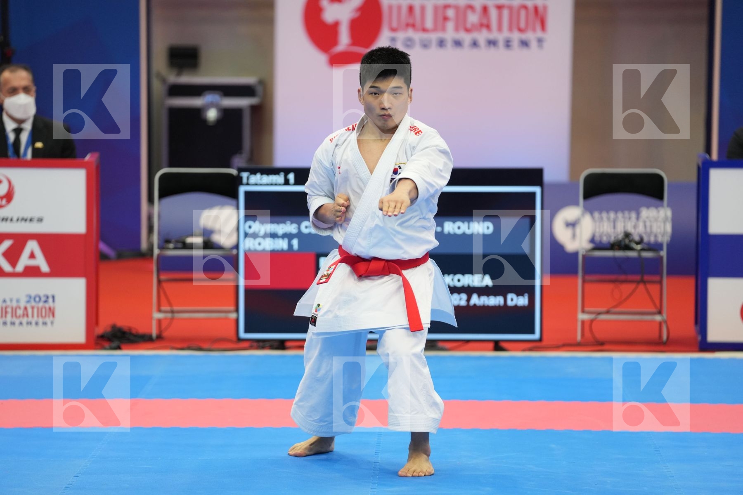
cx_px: 372
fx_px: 3570
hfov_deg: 11.9
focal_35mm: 173
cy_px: 248
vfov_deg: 7.9
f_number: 2.8
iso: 1250
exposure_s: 1/500
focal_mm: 173
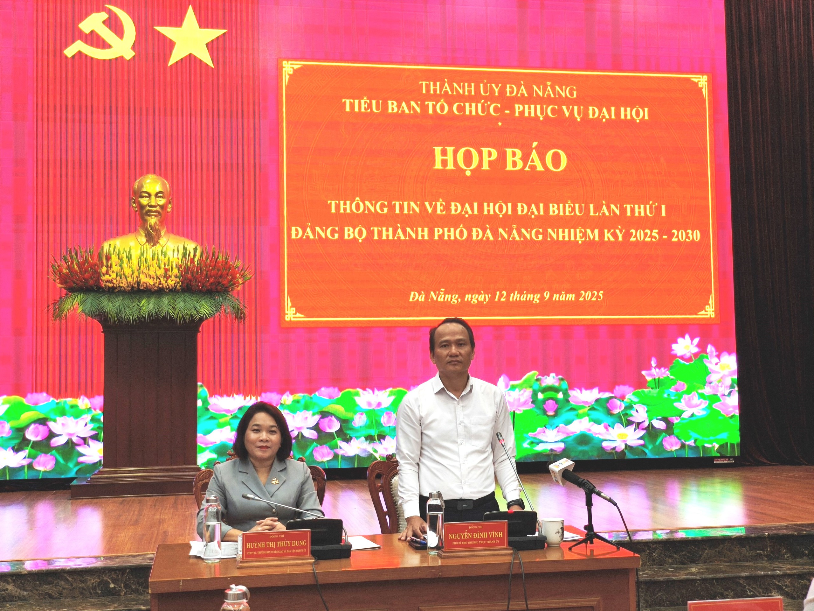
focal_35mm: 50
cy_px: 306
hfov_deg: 38.2
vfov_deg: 29.1
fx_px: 1176
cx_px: 407
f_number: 1.9
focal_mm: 7.1
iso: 200
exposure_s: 1/100
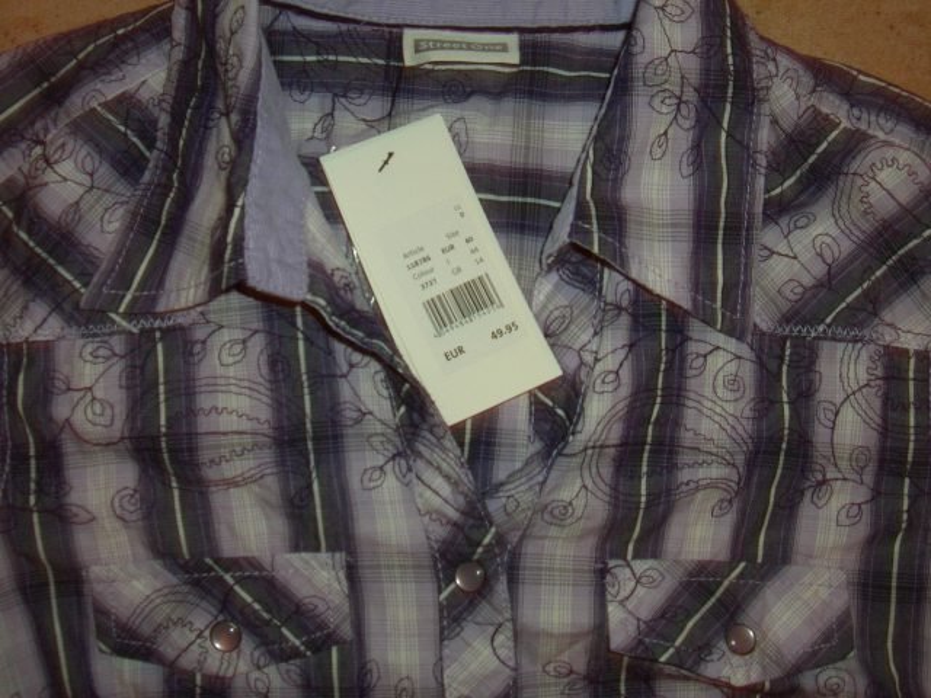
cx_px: 466
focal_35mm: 38
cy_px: 349
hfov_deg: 49.0
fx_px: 1022
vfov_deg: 37.7
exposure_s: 1/60
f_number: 2.7
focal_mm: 6.2
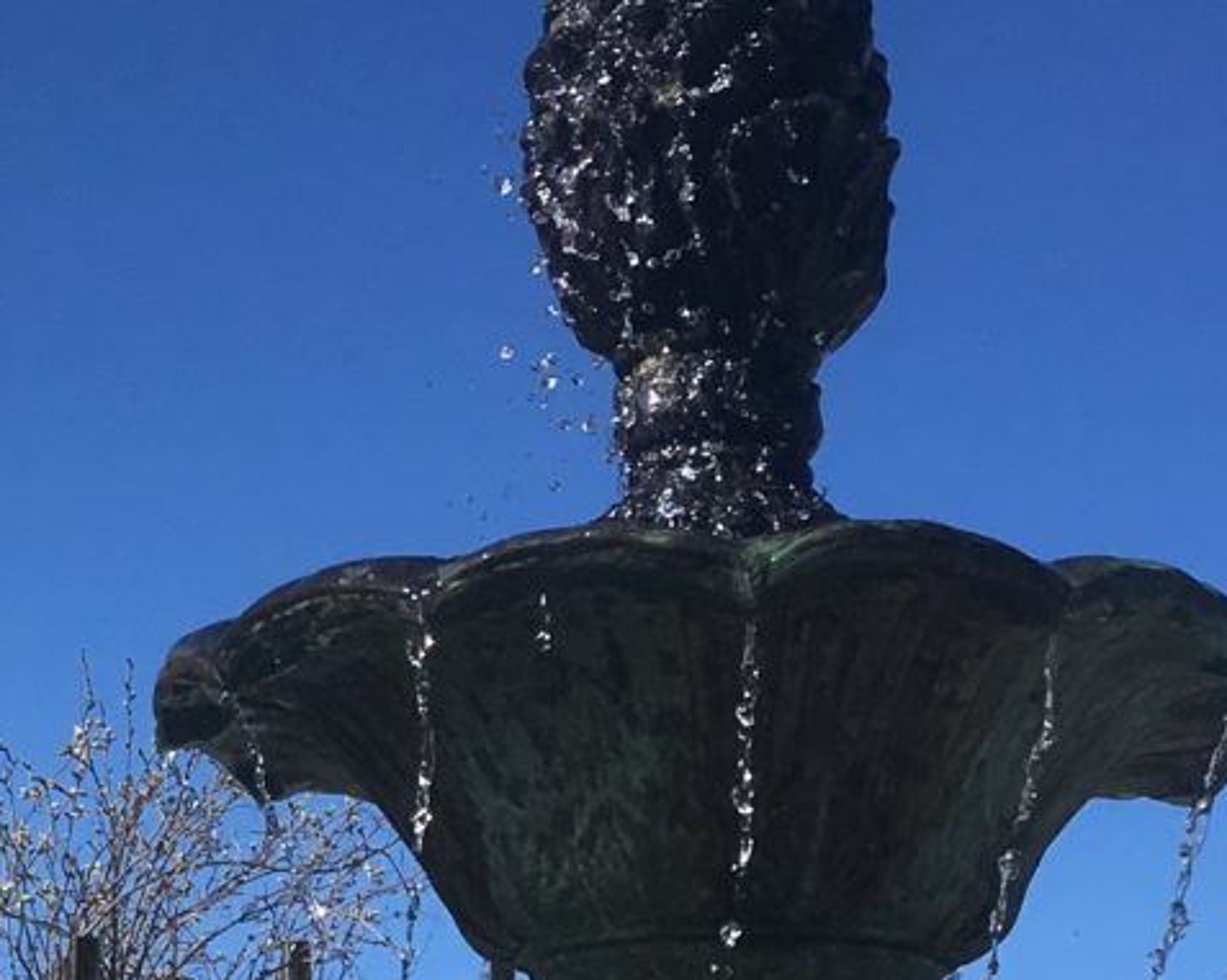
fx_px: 4137
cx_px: 898
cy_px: 1934
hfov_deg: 16.8
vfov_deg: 12.1
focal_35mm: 114
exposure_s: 1/2404
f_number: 2.2
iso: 25
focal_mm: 4.15
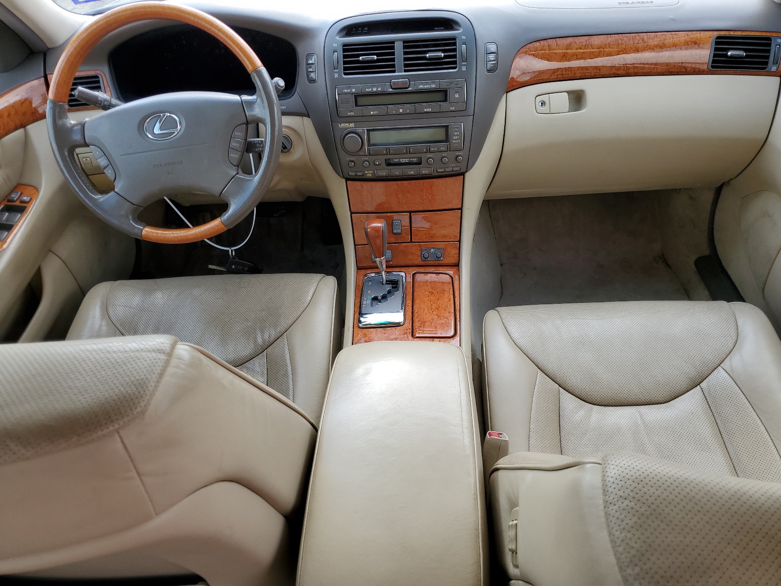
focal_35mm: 26
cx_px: 390
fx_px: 587
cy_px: 293
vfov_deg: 53.1
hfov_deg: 67.3
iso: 50
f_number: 1.5
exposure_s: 1/455
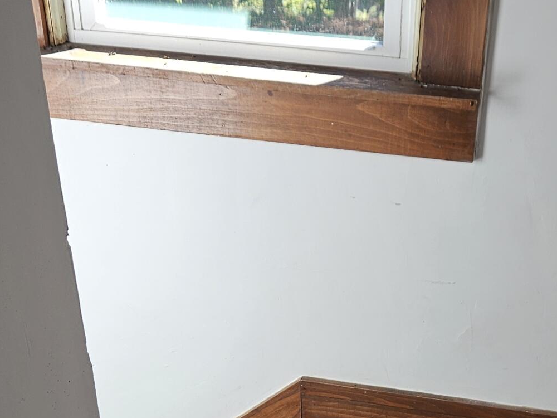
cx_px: 317
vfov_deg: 19.5
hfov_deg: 28.1
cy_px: 561
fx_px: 1110
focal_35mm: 69
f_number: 1.8
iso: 25
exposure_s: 1/125
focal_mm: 5.4
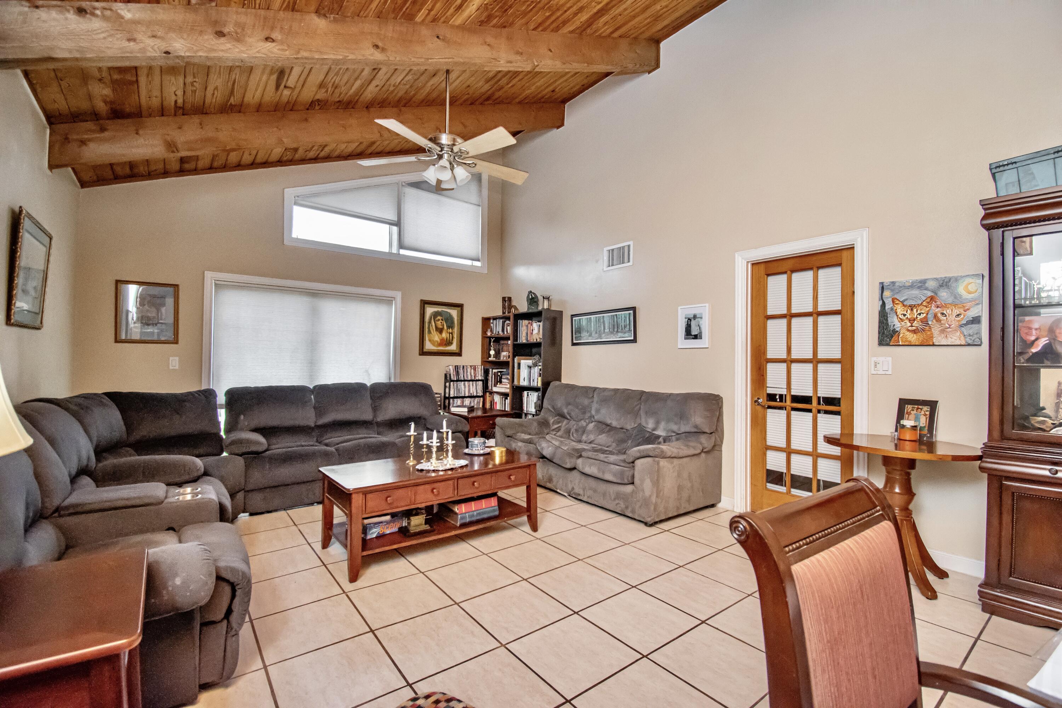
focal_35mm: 15
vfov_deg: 77.3
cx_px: 531
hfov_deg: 100.4
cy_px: 354
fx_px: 442
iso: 2800
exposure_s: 1/200
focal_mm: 10
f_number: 4.5
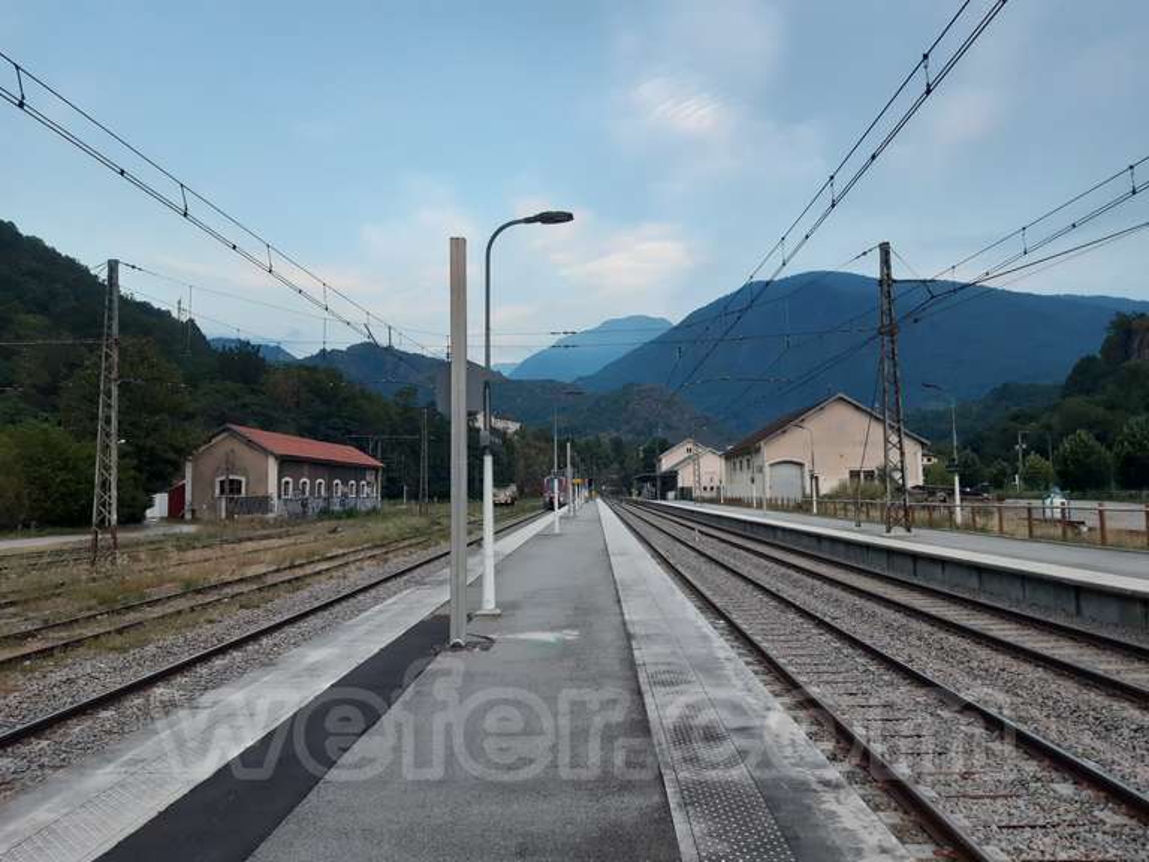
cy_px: 431
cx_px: 574
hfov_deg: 67.3
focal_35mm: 26
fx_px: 863
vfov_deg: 53.1
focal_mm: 3.92
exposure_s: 1/100
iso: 80
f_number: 1.7
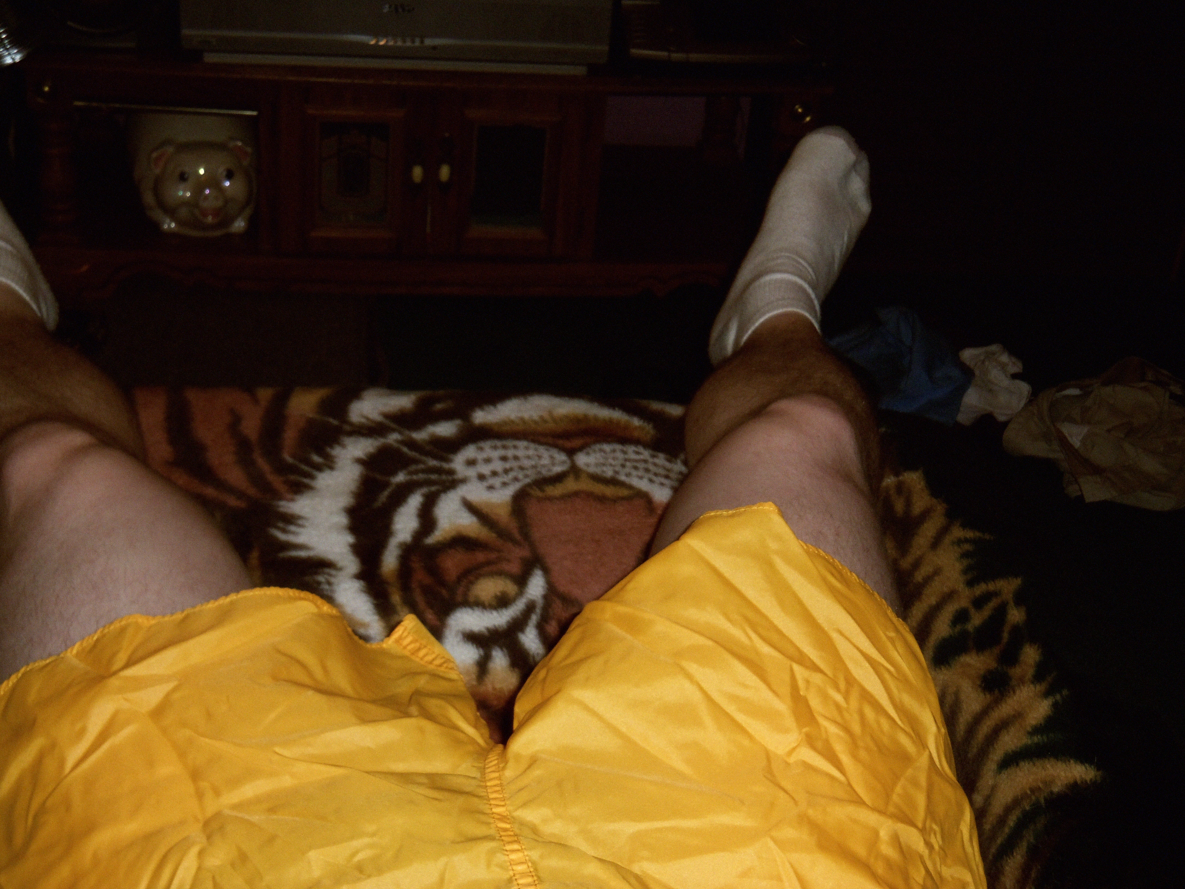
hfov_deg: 38.9
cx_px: 592
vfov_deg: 29.7
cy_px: 444
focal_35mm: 49
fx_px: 1677
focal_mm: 8.7
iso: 100
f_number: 4.6
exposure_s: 1/40
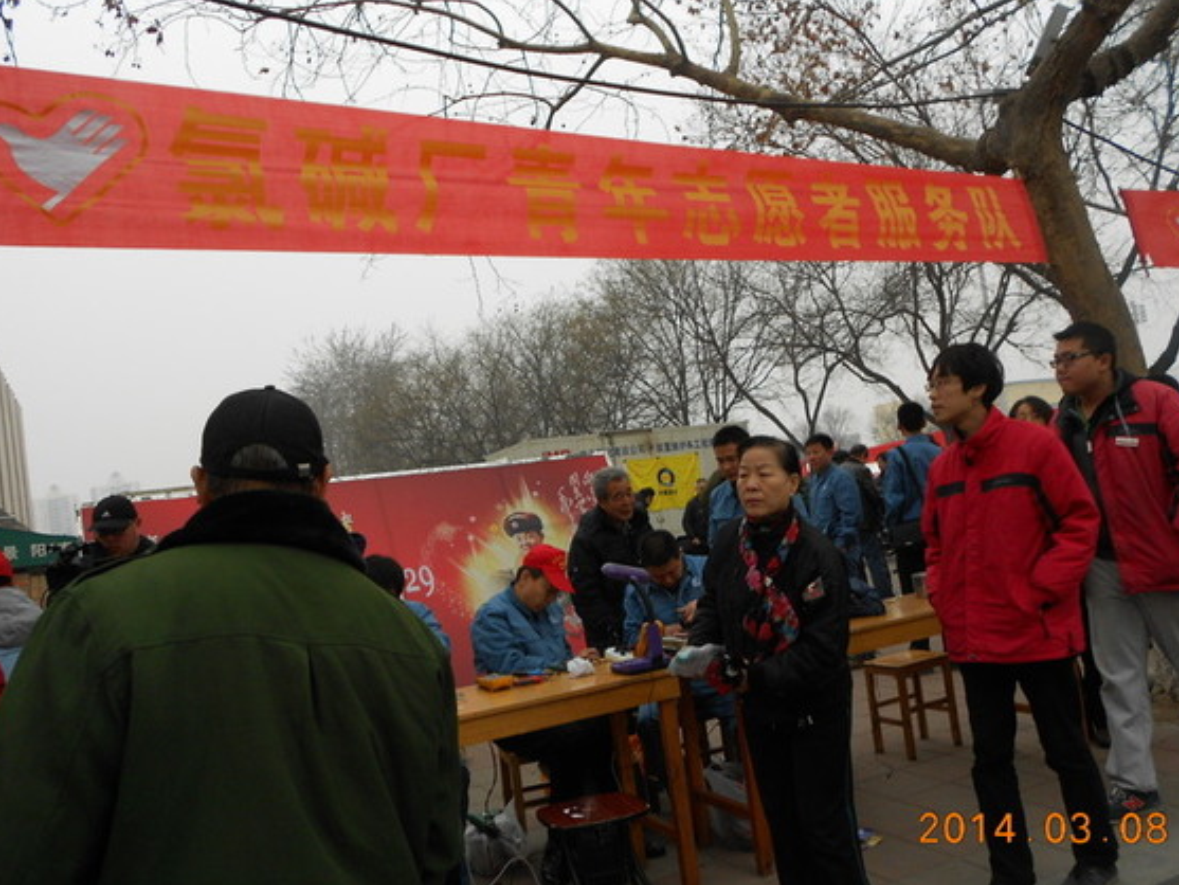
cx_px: 586
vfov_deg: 49.8
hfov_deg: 63.4
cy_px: 449
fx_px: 954
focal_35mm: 28
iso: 100
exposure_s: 1/320
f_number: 3.2
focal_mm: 4.6
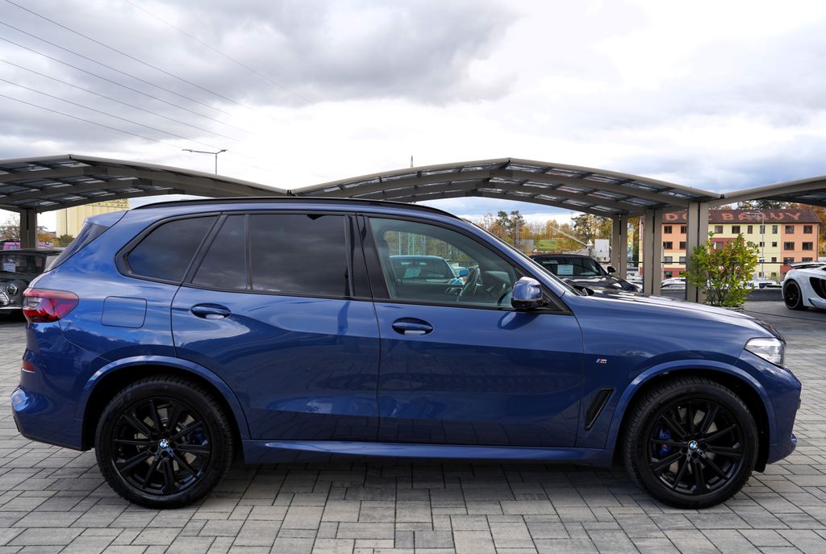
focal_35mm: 28
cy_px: 277
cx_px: 413
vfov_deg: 46.6
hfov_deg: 65.4
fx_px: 644
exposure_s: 1/125
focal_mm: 28
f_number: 5.6
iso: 100
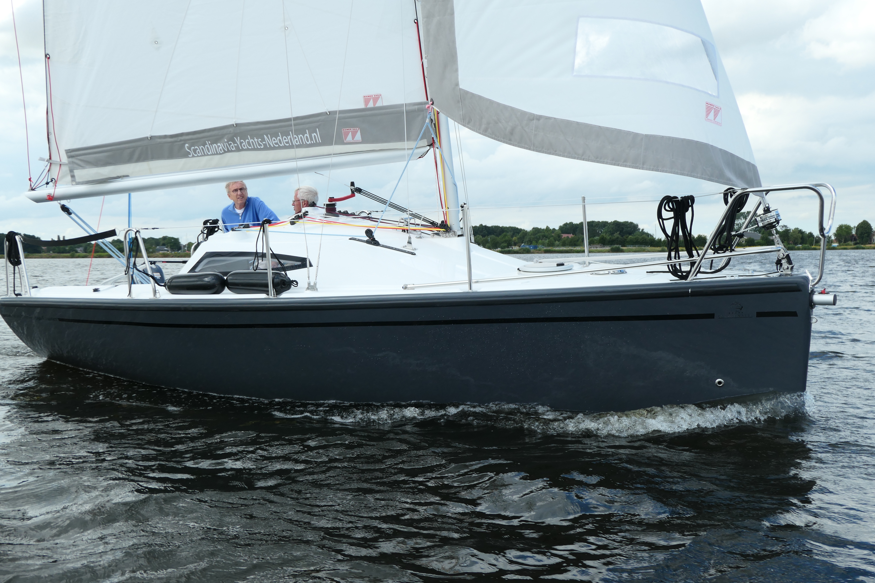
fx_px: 851
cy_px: 292
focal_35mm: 35
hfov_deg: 54.4
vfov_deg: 37.9
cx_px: 438
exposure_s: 1/800
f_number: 4
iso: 200
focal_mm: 12.8
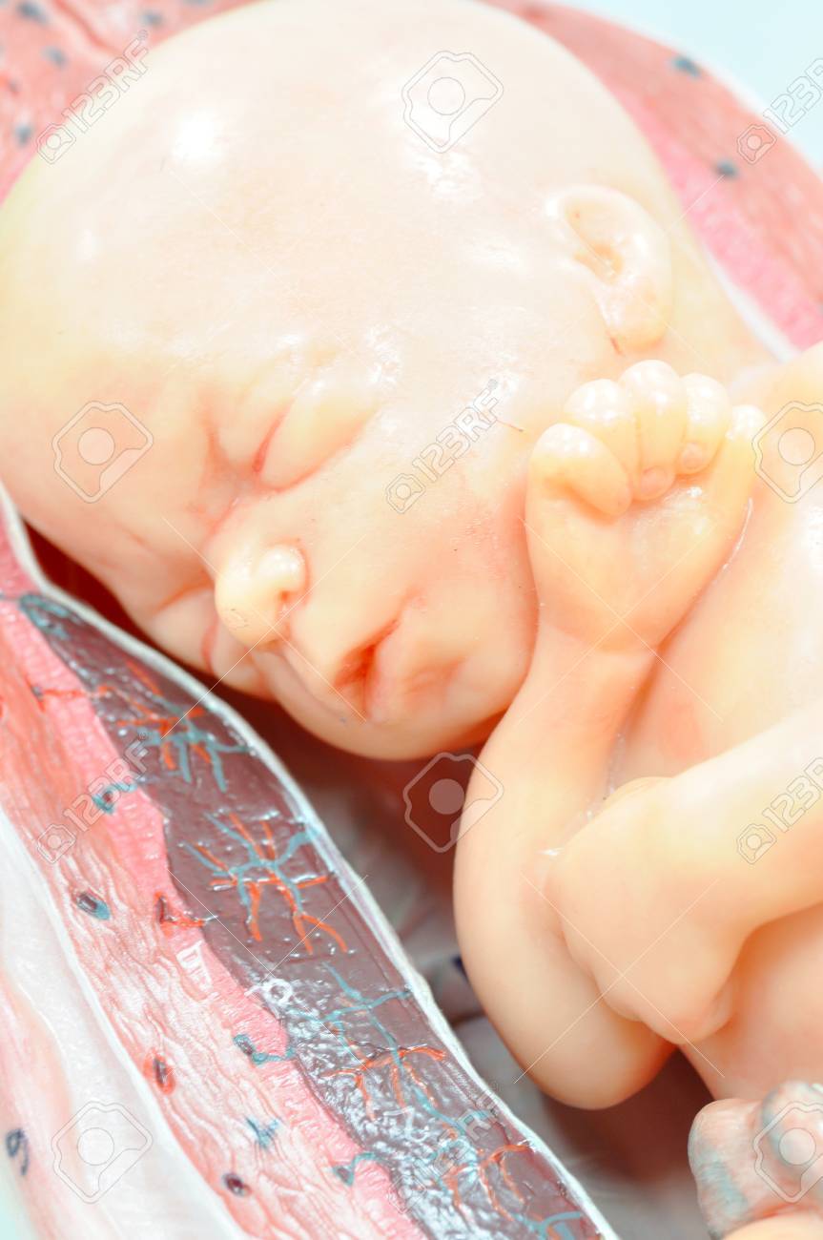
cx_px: 412
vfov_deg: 22.7
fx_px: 3095
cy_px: 620
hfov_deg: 15.1
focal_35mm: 90
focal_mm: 60
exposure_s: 1/2.5
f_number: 8
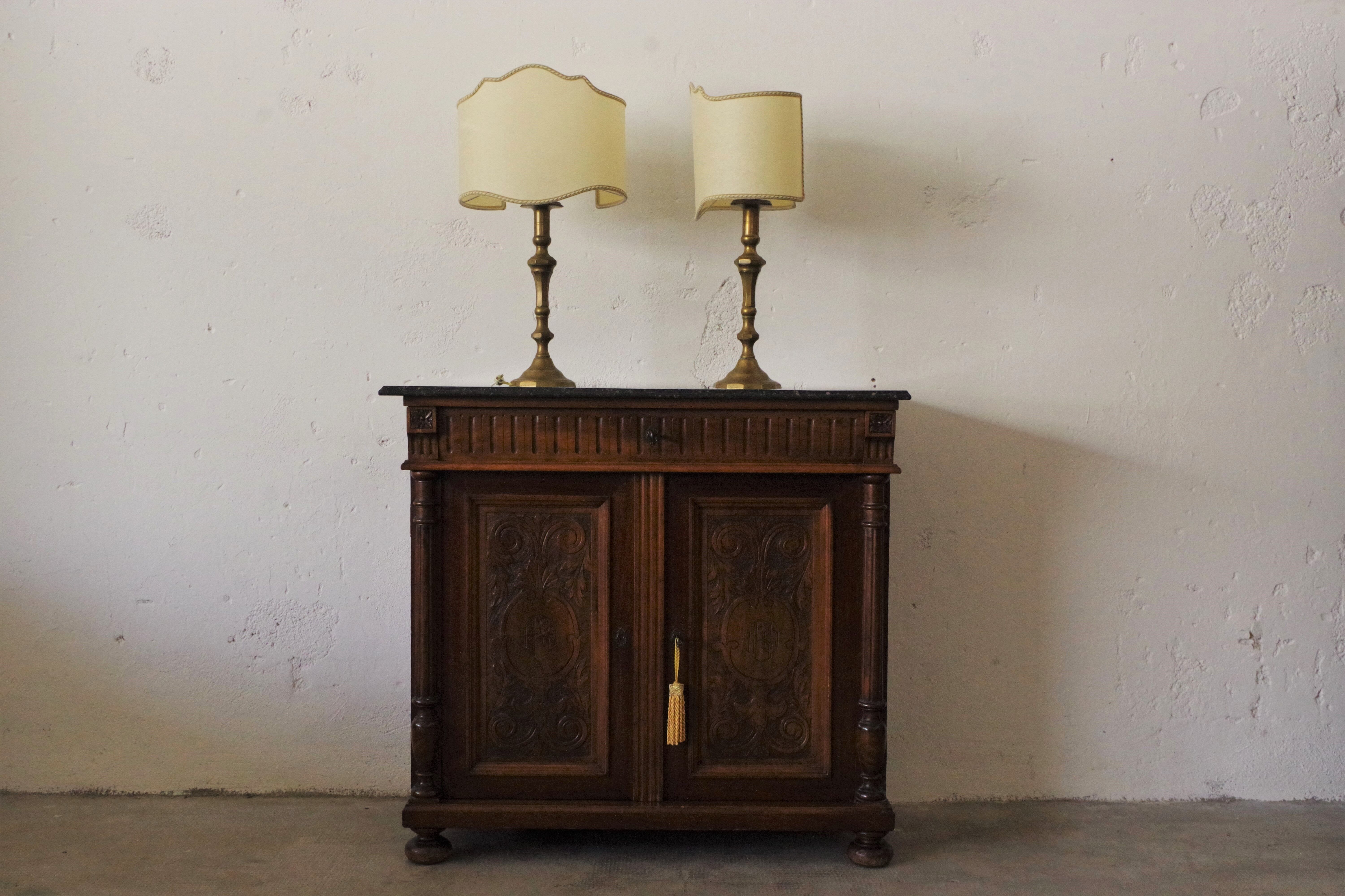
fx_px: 1457
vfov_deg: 34.2
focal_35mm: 39
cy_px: 448
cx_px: 672
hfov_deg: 49.6
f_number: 8
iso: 3200
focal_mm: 26.25
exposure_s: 1/125
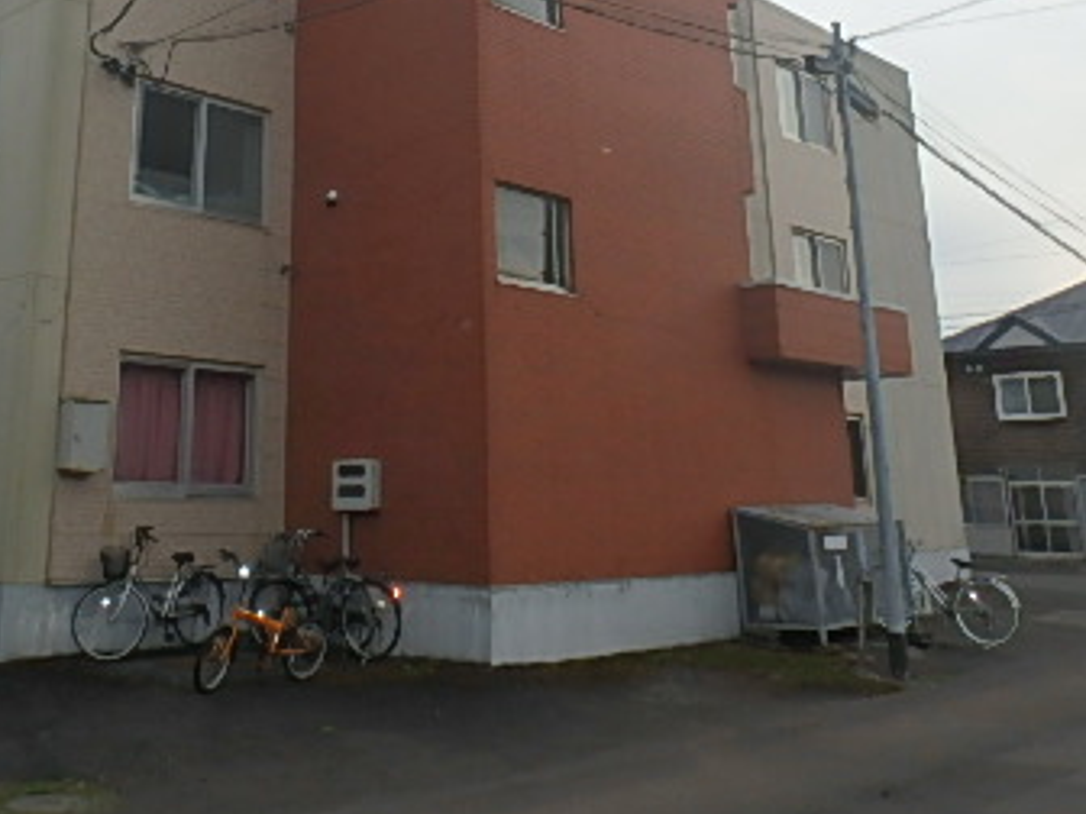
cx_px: 336
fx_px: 1255
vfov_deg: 34.5
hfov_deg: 45.9
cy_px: 132
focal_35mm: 40
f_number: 6
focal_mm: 3.7
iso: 125
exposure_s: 1/400
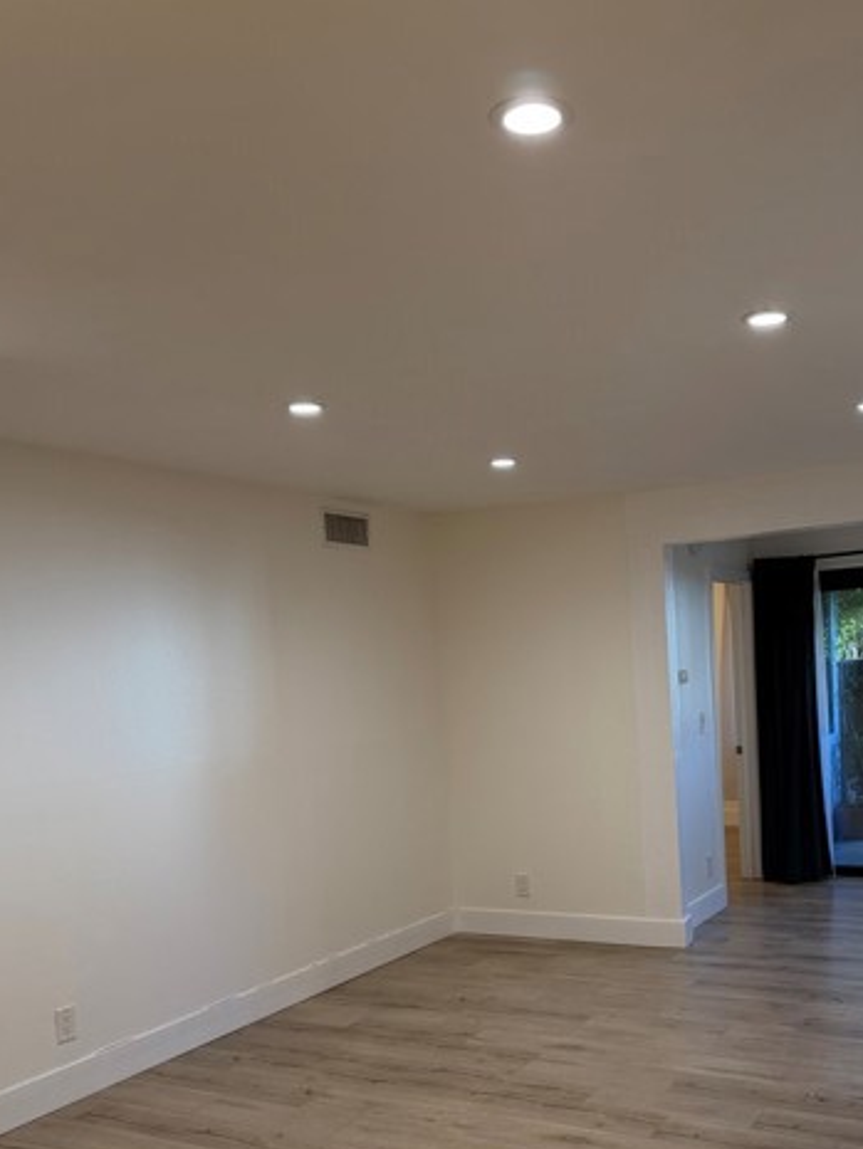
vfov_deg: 54.4
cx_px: 566
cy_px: 749
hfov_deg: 42.5
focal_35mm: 33
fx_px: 1096
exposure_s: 1/120
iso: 200
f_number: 1.78
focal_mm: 6.76
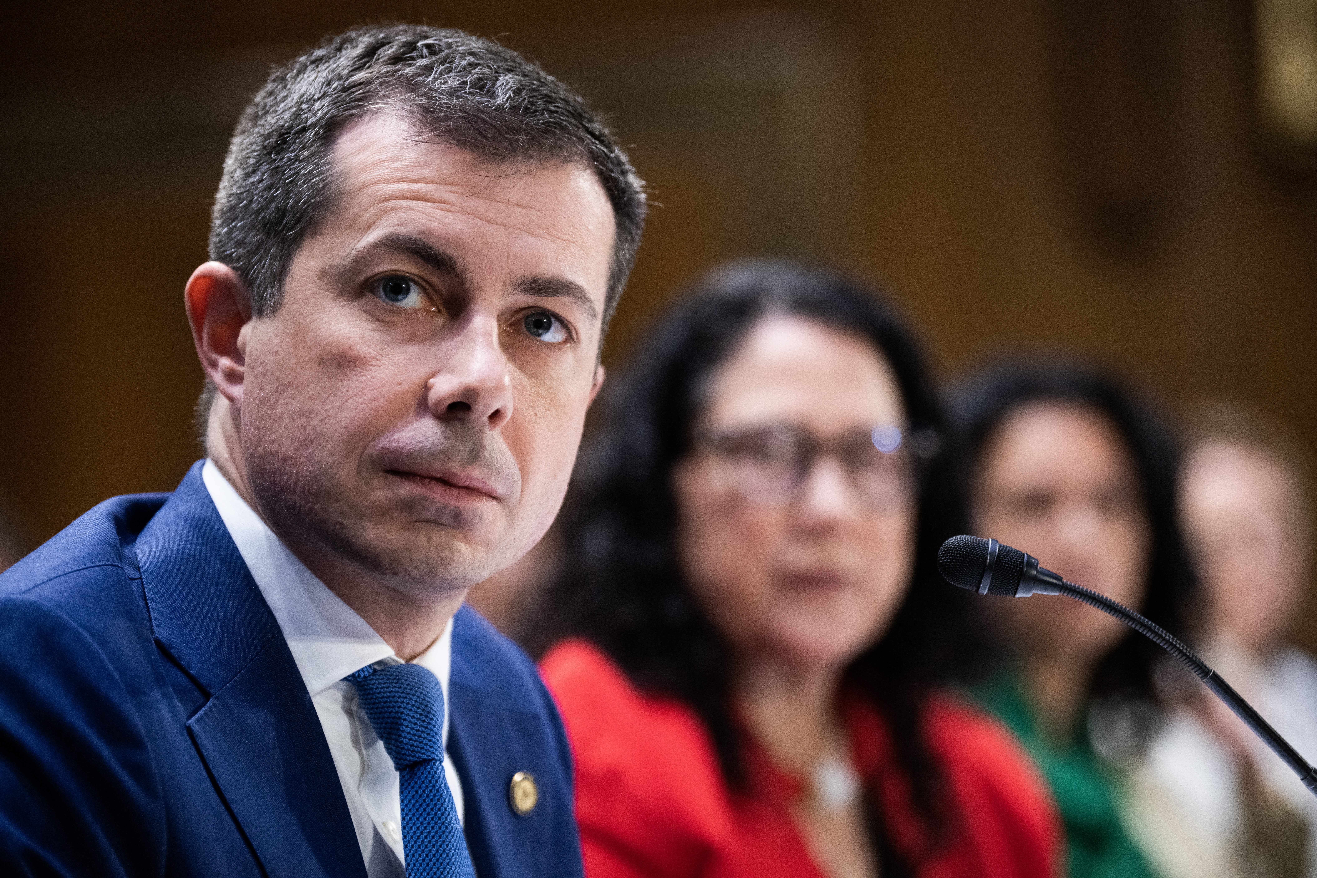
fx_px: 4792
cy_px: 439
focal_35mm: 131
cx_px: 658
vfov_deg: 10.5
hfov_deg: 15.6
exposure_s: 1/320
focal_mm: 131
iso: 3200
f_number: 2.8
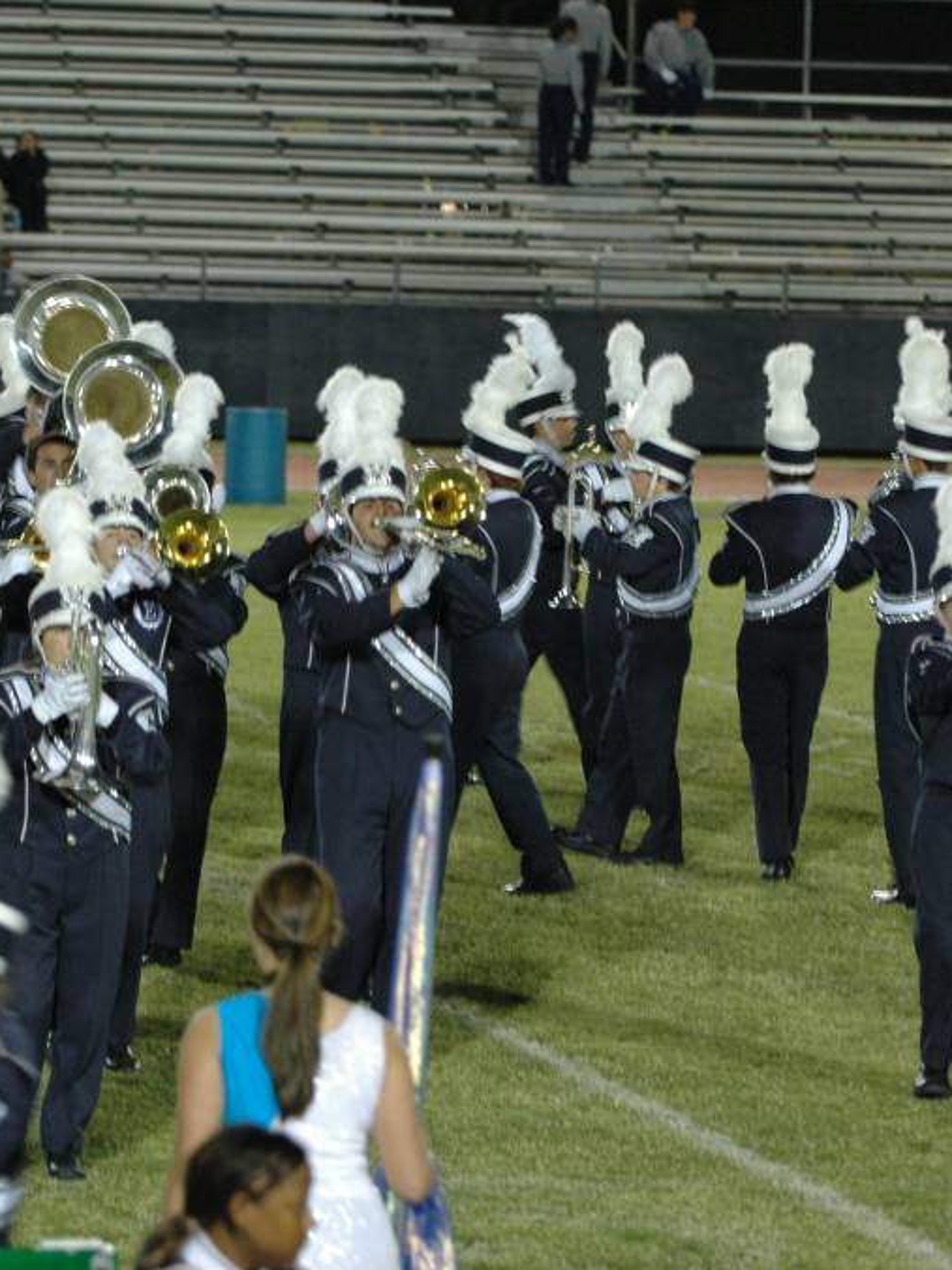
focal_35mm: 253
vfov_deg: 7.8
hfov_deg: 5.9
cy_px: 635
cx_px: 295
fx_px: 9277
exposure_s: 1/60
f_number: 2.8
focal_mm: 116
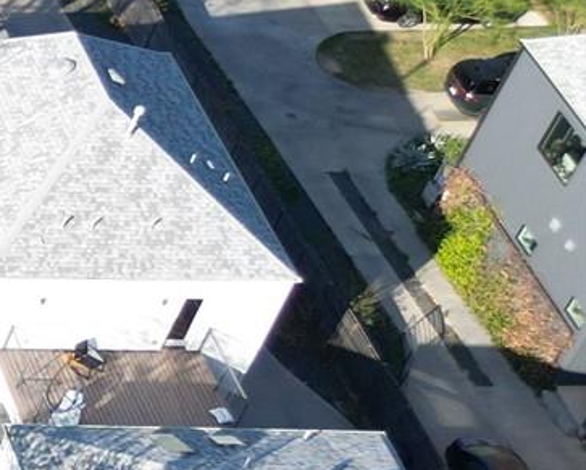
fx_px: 2291
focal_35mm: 132
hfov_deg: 10.9
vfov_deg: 11.7
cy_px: 270
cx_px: -1062
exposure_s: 1/1000
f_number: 1.7
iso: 100
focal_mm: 6.72
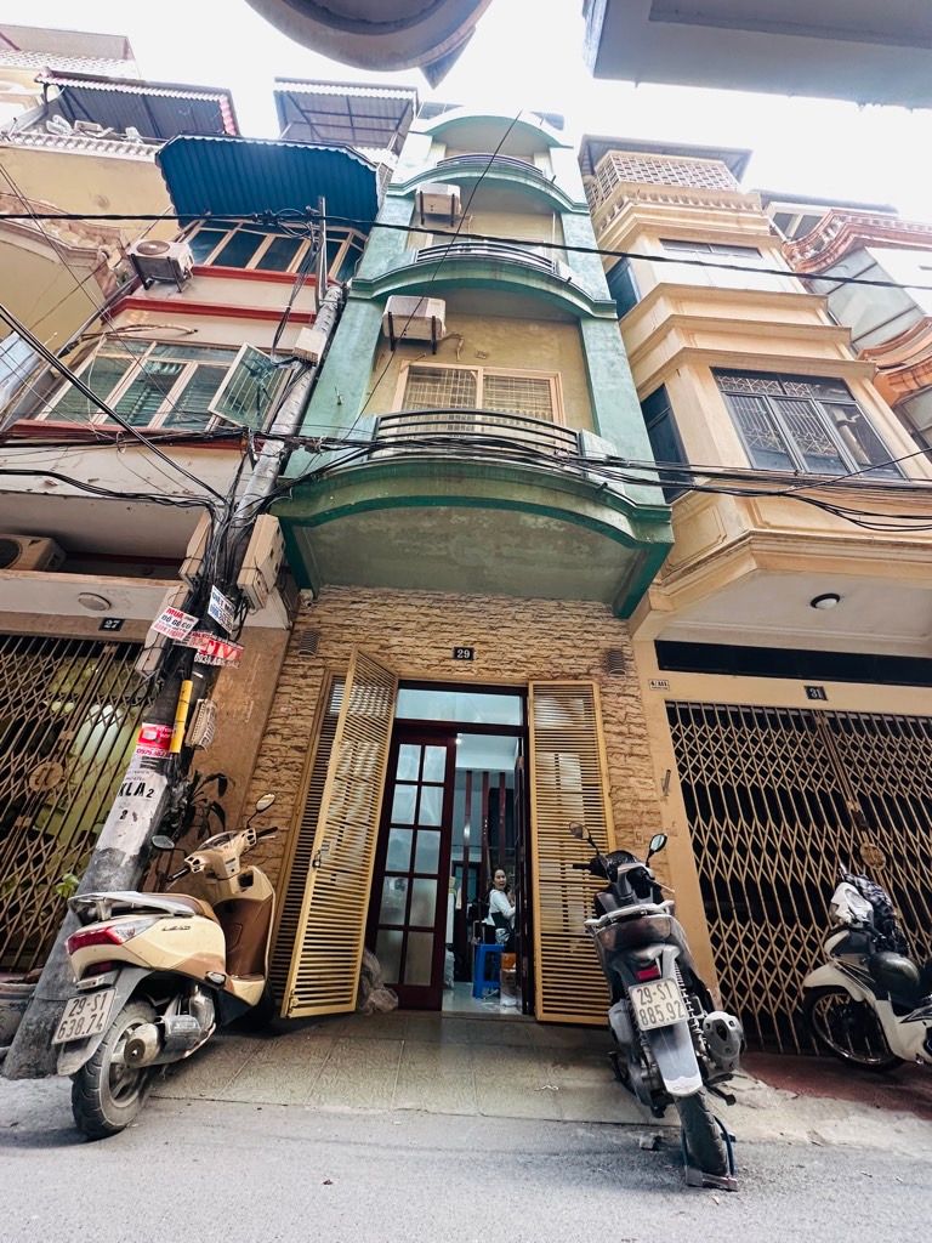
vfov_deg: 102.1
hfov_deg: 85.7
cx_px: 466
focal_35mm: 14
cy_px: 622
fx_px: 503
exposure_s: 1/99
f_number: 2.2
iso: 250
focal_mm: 2.22
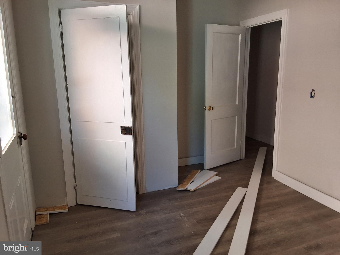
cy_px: 128
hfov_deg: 63.4
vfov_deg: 49.7
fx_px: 275
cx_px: 170
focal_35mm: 28
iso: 100
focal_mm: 2.91
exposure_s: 1/50
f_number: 1.9
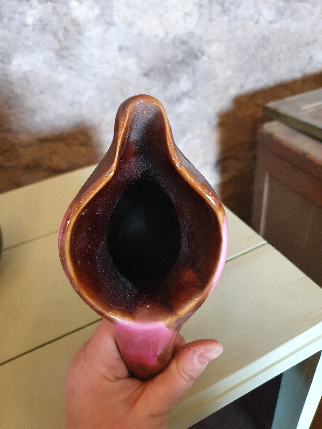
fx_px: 322
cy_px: 214
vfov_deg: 67.3
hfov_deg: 53.1
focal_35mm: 26
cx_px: 161
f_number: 1.5
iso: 640
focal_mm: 4.32
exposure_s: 1/50
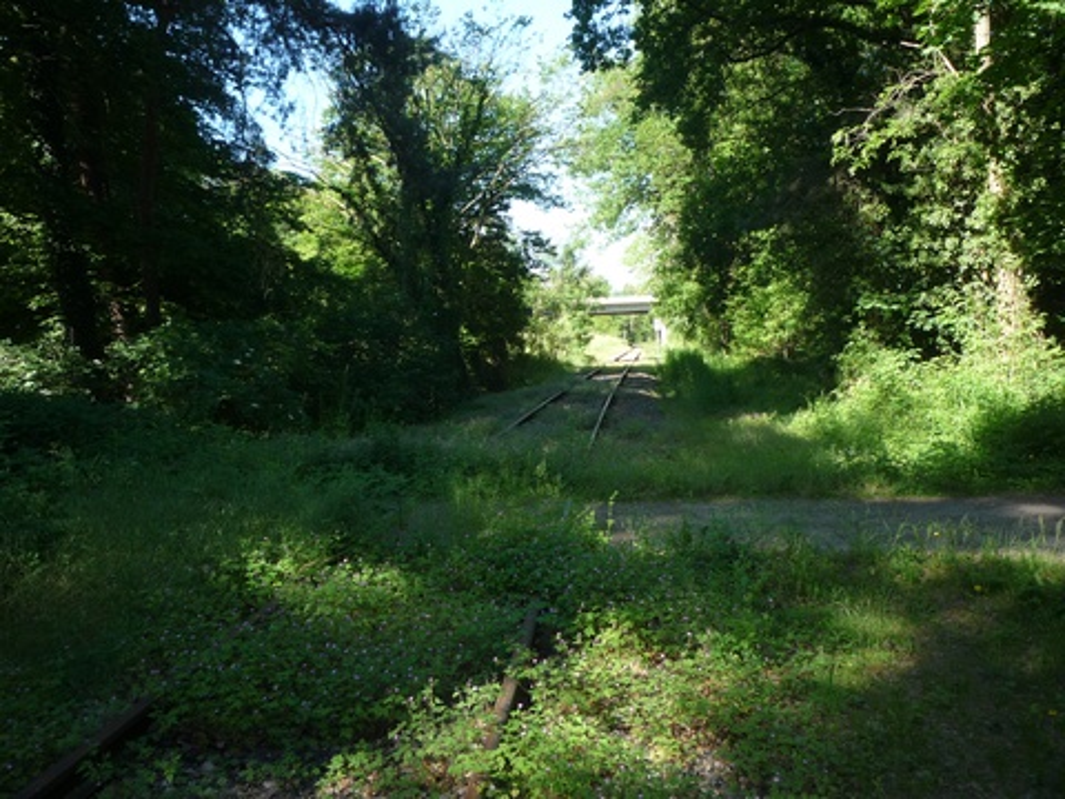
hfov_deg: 56.8
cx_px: 532
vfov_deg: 44.2
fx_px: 985
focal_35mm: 32
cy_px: 400
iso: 100
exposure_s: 1/125
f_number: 4
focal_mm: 5.2
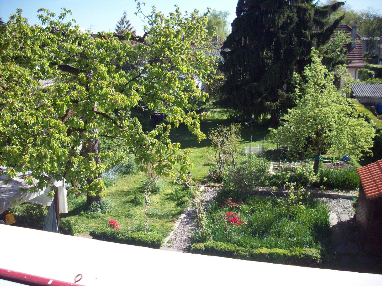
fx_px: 408
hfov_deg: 50.1
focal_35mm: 37
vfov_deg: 38.7
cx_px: 191
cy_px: 143
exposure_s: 1/620
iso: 80
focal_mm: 6.2
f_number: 2.8
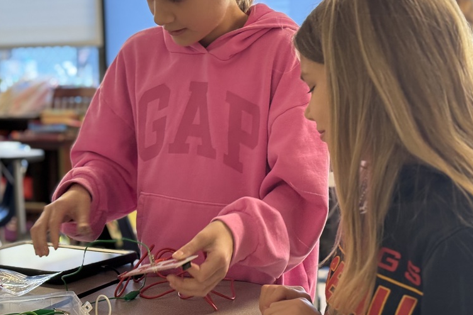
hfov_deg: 29.6
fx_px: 893
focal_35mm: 68
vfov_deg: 20.0
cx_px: 203
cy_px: 140
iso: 200
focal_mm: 6.76
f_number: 1.78
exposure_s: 1/60
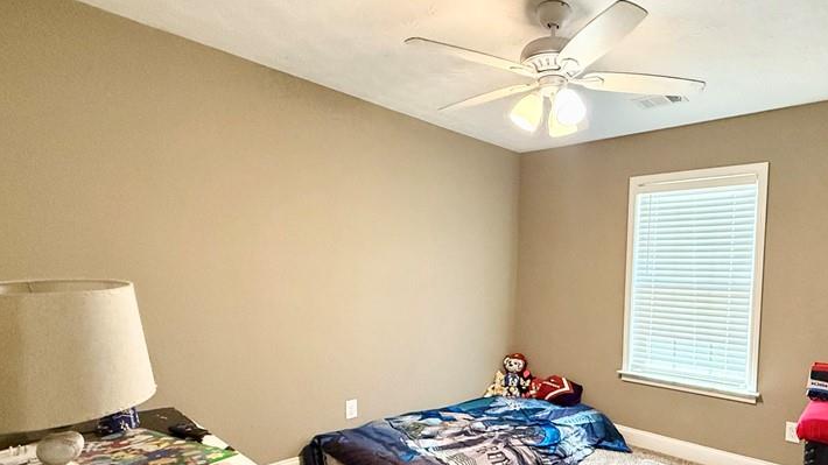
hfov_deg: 79.0
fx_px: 483
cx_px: 540
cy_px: 297
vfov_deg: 50.8
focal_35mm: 22
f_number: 2.2
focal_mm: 2.22
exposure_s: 1/120
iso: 640
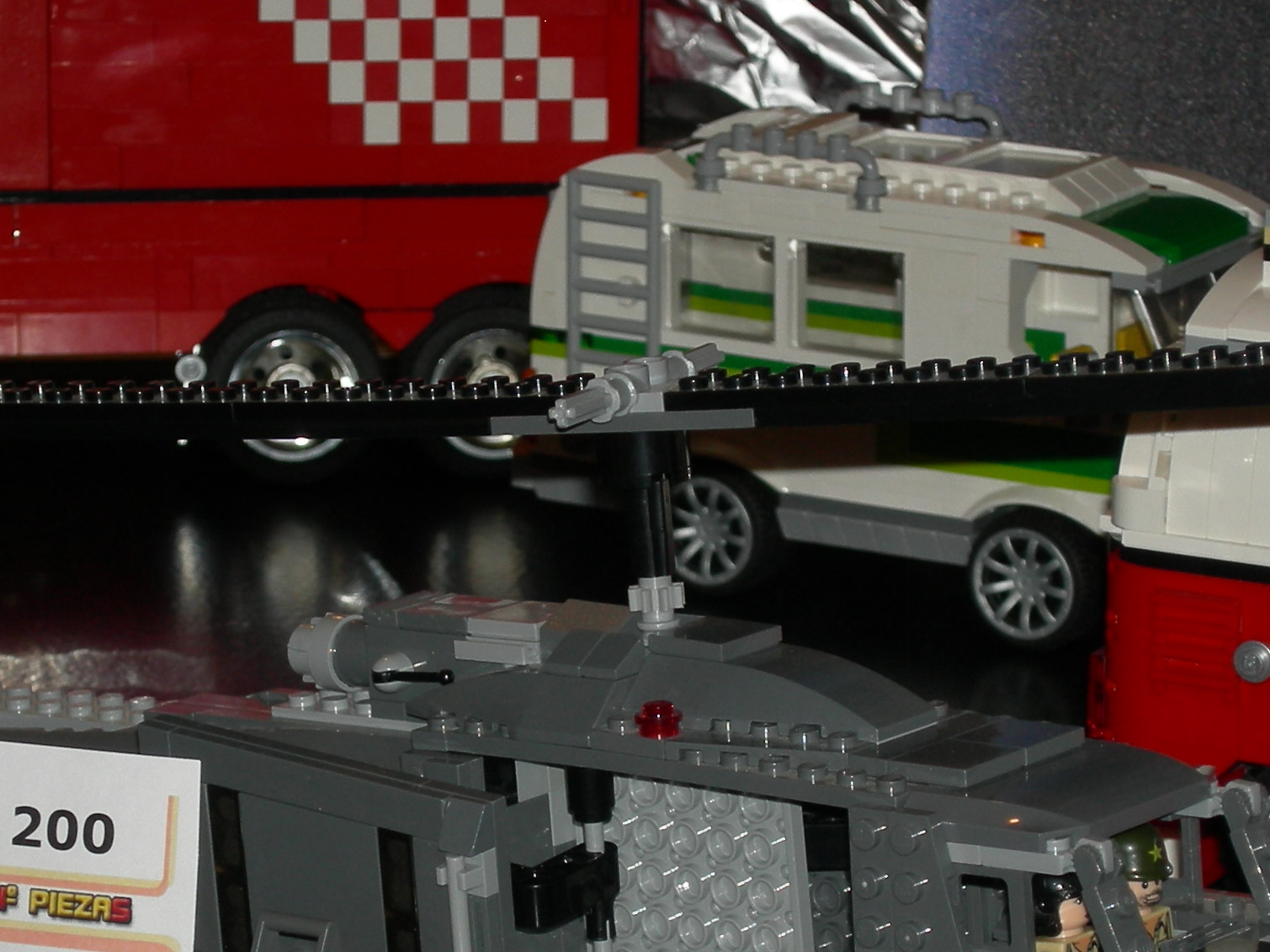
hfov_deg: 10.5
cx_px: 585
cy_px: 745
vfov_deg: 7.8
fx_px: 6932
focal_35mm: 189
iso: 64
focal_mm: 23
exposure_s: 1/120
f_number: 4.8
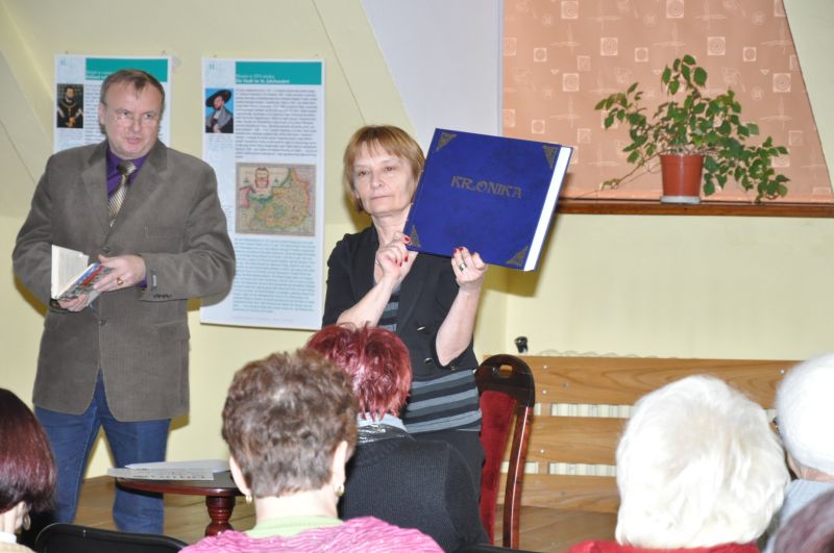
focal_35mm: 105
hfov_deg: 19.5
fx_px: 2429
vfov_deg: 13.0
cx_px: 417
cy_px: 276
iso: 1000
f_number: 6.3
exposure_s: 1/60
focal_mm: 70
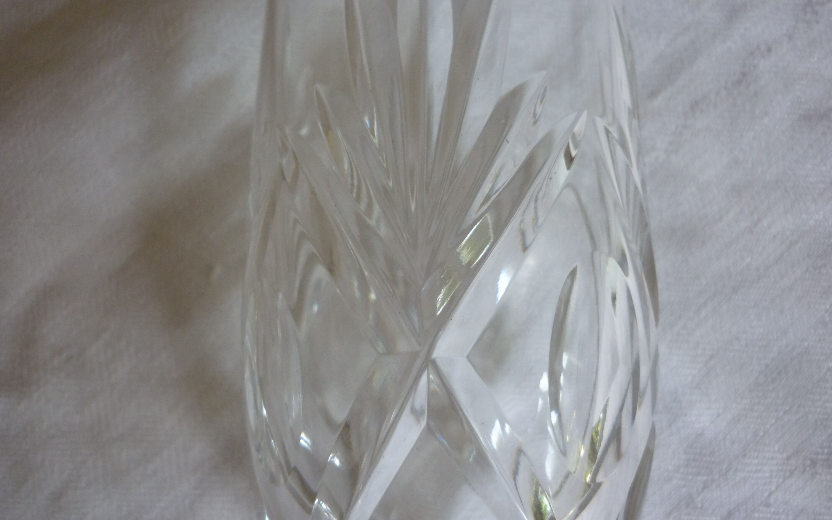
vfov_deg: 36.3
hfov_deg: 55.3
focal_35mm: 35
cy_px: 262
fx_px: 794
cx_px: 416
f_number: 2.8
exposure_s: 1/30
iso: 200
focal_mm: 5.5
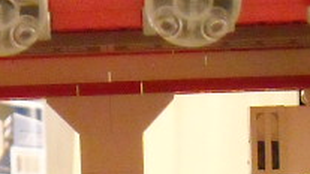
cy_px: 444
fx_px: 1552
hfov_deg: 11.3
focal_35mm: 189
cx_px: -13
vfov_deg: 6.1
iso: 800
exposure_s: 1/31
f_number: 2.8
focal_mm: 5.7
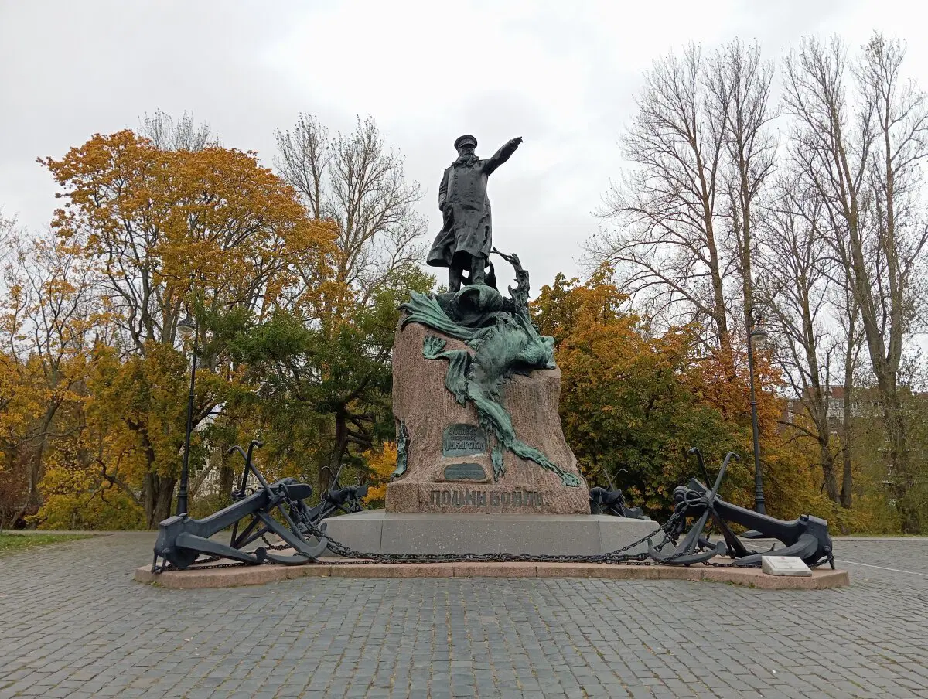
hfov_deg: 63.4
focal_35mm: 28
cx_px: 464
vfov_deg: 49.9
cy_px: 350
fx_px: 752
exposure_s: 1/146
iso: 56
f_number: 1.8
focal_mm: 4.22
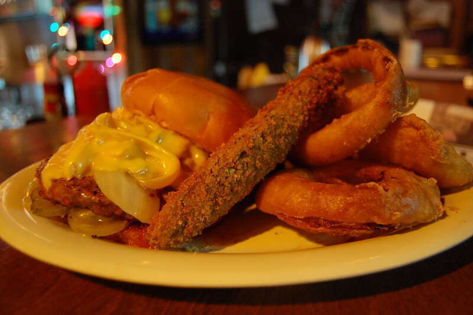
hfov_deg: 62.0
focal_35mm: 30
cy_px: 158
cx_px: 236
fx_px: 394
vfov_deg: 43.5
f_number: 3.8
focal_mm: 20
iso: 1600
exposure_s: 1/5
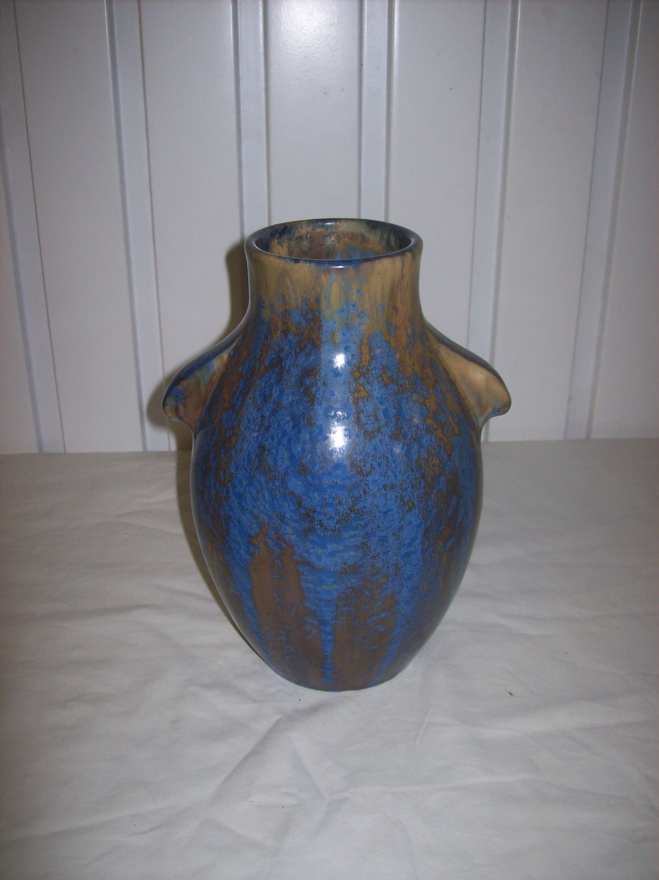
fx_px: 914
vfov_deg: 51.4
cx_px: 330
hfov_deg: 39.6
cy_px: 440
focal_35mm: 36
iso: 80
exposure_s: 1/64
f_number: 2.7
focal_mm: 6
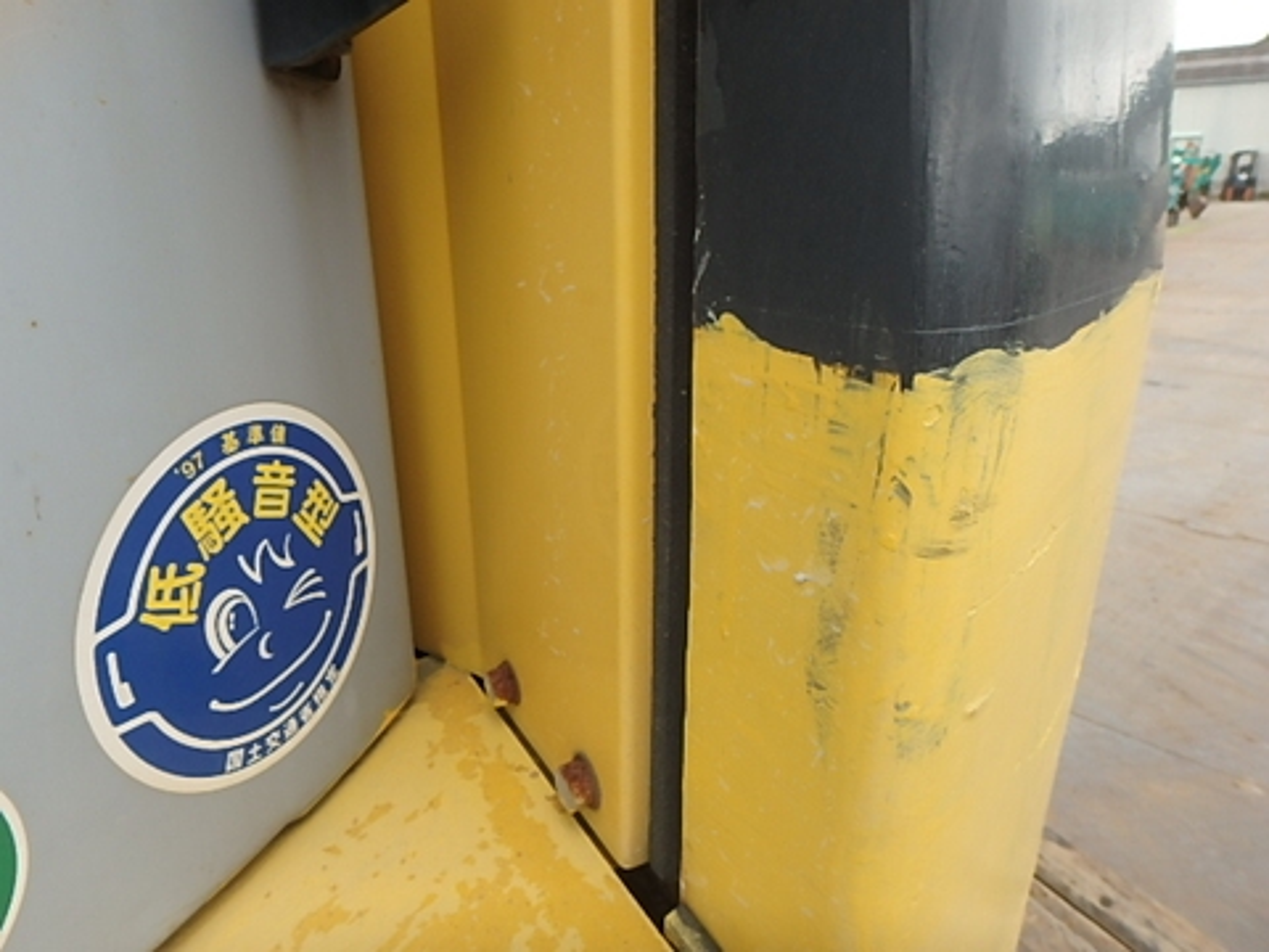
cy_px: 476
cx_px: 634
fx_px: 770
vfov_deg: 63.4
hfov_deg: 79.0
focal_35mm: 21
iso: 125
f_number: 3.5
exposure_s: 1/160
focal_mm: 3.7
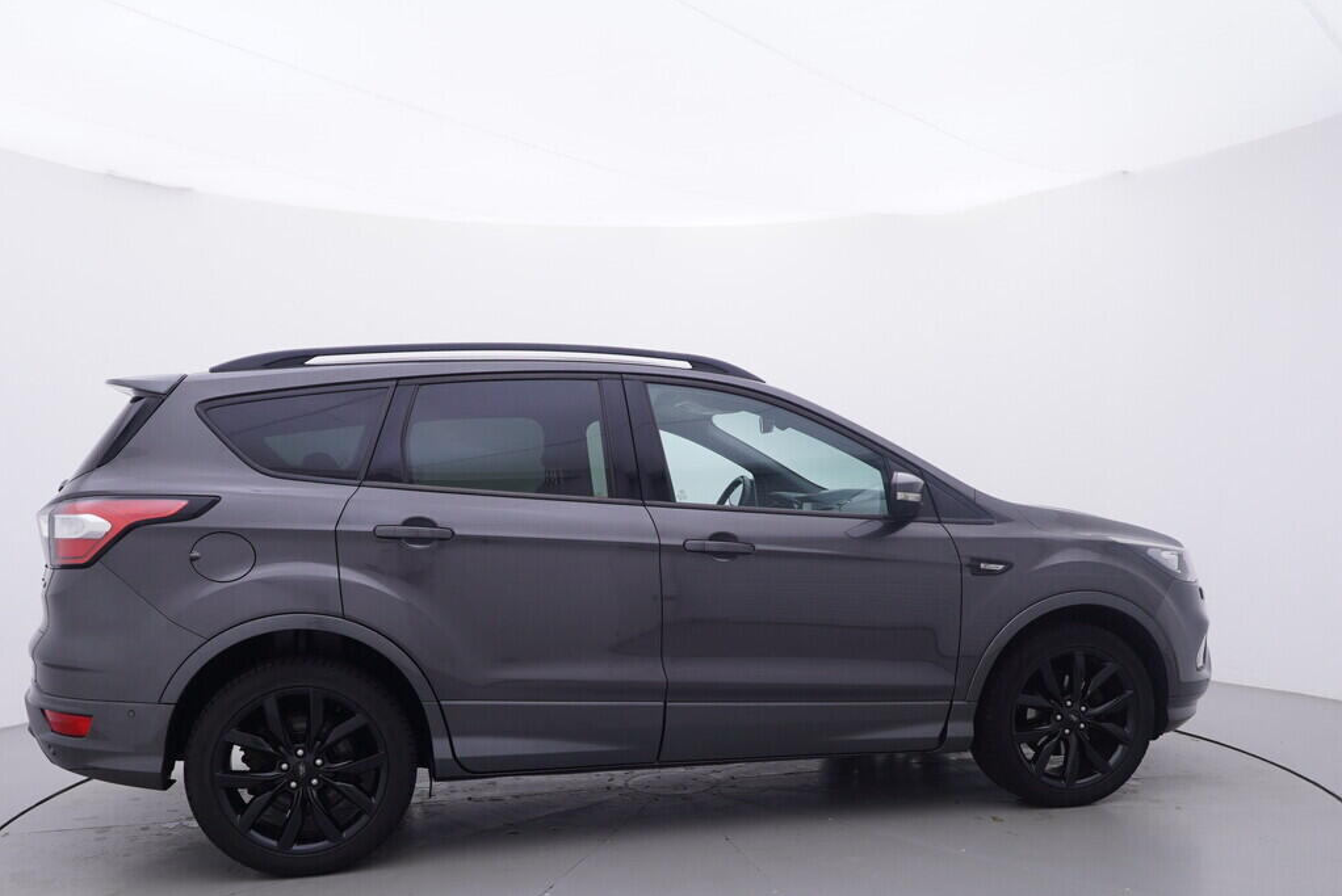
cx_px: 671
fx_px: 1183
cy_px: 627
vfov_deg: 40.8
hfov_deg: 59.1
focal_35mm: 32
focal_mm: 15
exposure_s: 1/80
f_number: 5
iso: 200
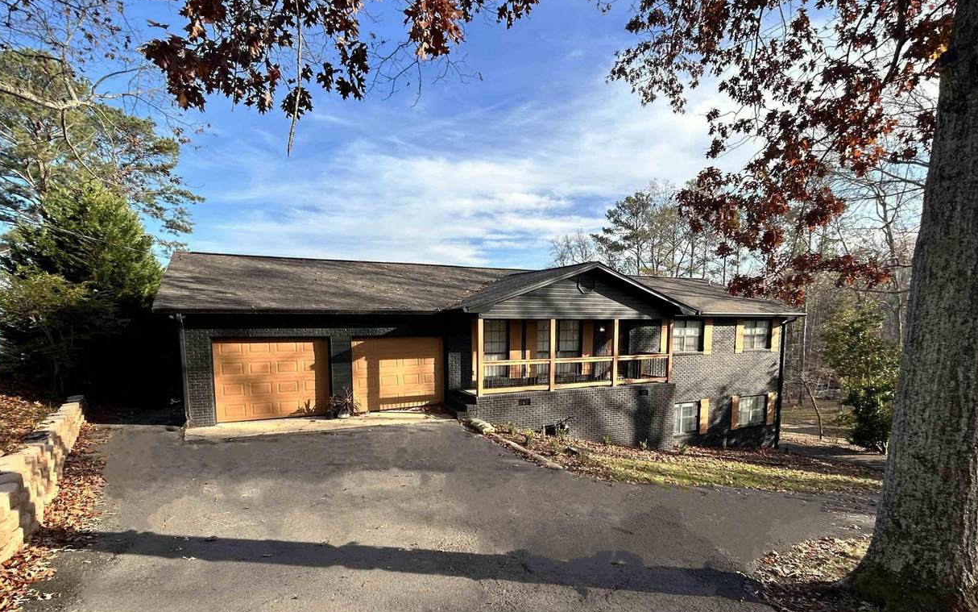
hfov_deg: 88.0
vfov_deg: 61.5
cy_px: 377
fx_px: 506
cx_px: 495
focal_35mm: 19
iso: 32
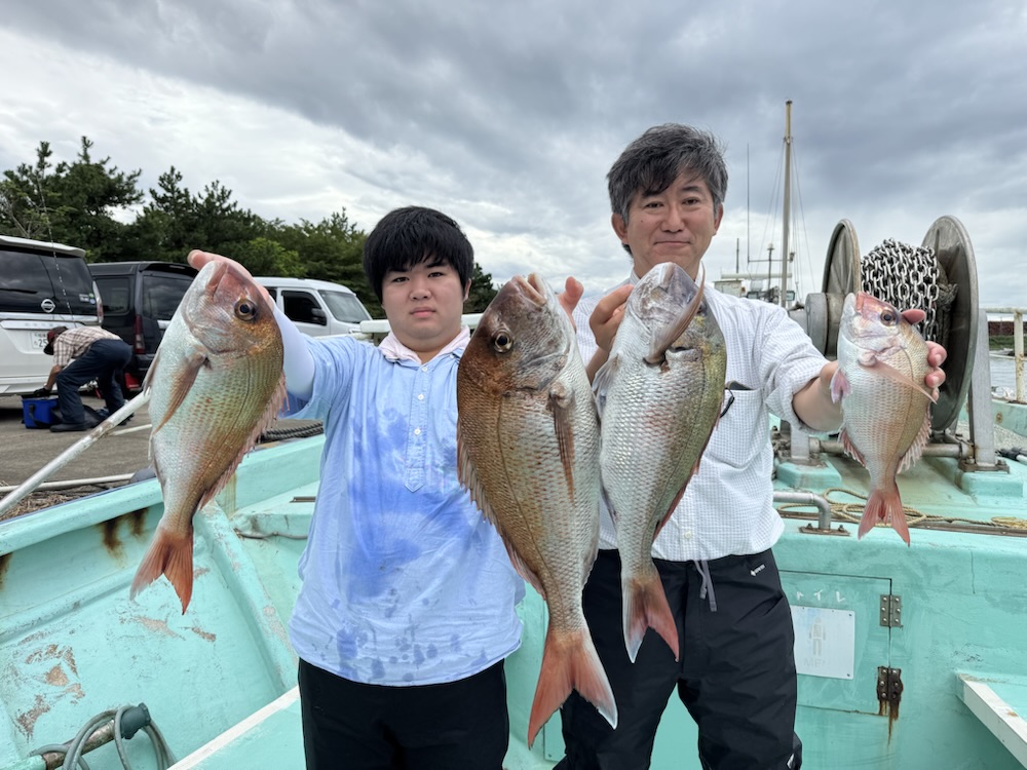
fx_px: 712
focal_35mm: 24
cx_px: 514
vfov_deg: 56.8
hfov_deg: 71.6
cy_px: 385
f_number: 1.78
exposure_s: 1/3247
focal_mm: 6.76
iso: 80
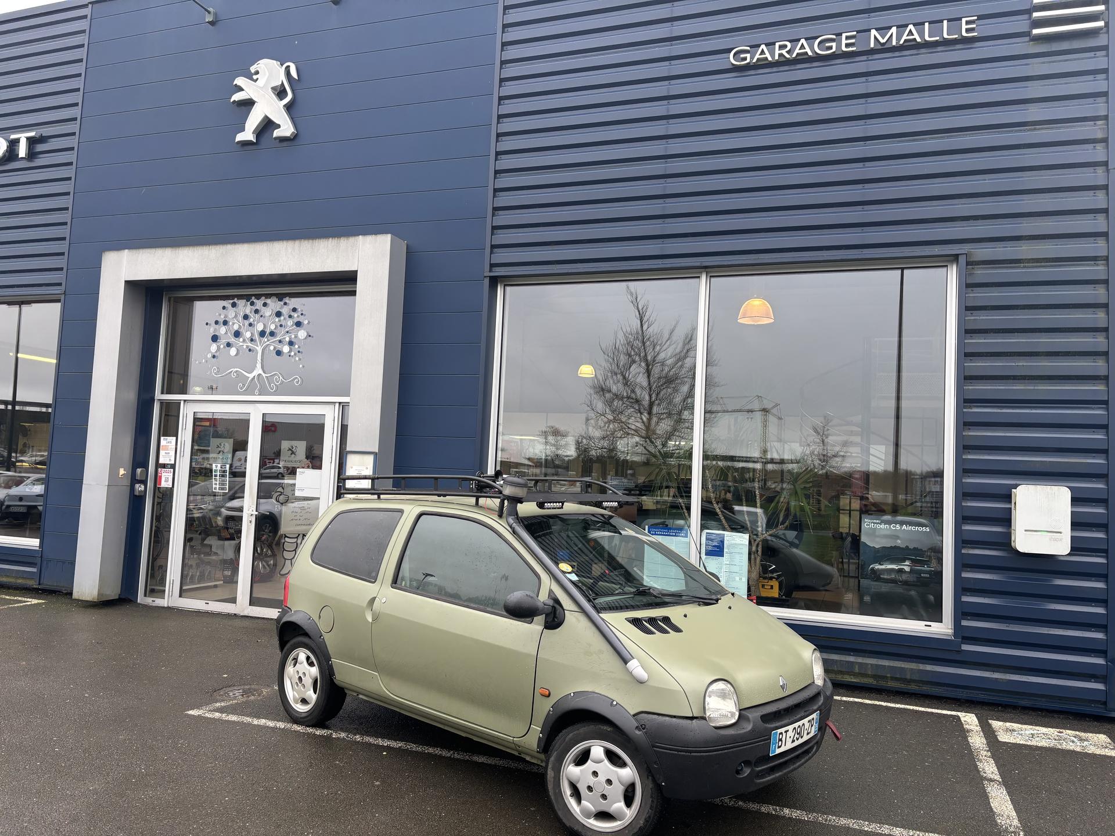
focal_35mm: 26
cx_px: 558
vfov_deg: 53.1
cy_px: 418
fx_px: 837
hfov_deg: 67.3
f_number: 1.6
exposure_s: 1/100
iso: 40
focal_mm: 5.96
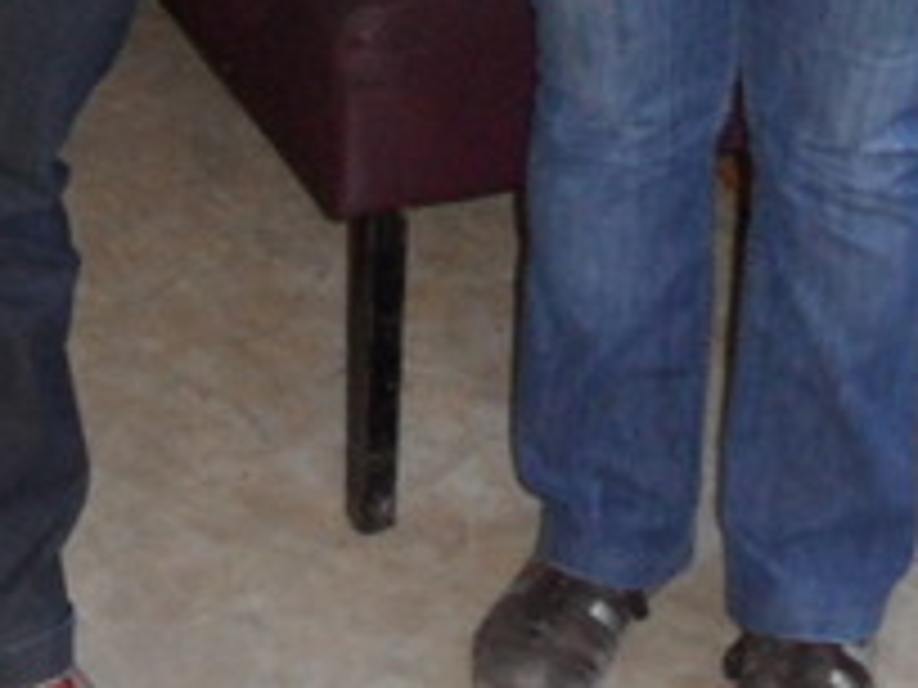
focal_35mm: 113
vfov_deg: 12.0
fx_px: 2997
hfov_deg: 17.4
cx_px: 315
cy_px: -562
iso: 200
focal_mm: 3.9
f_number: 3.2
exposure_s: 1/30
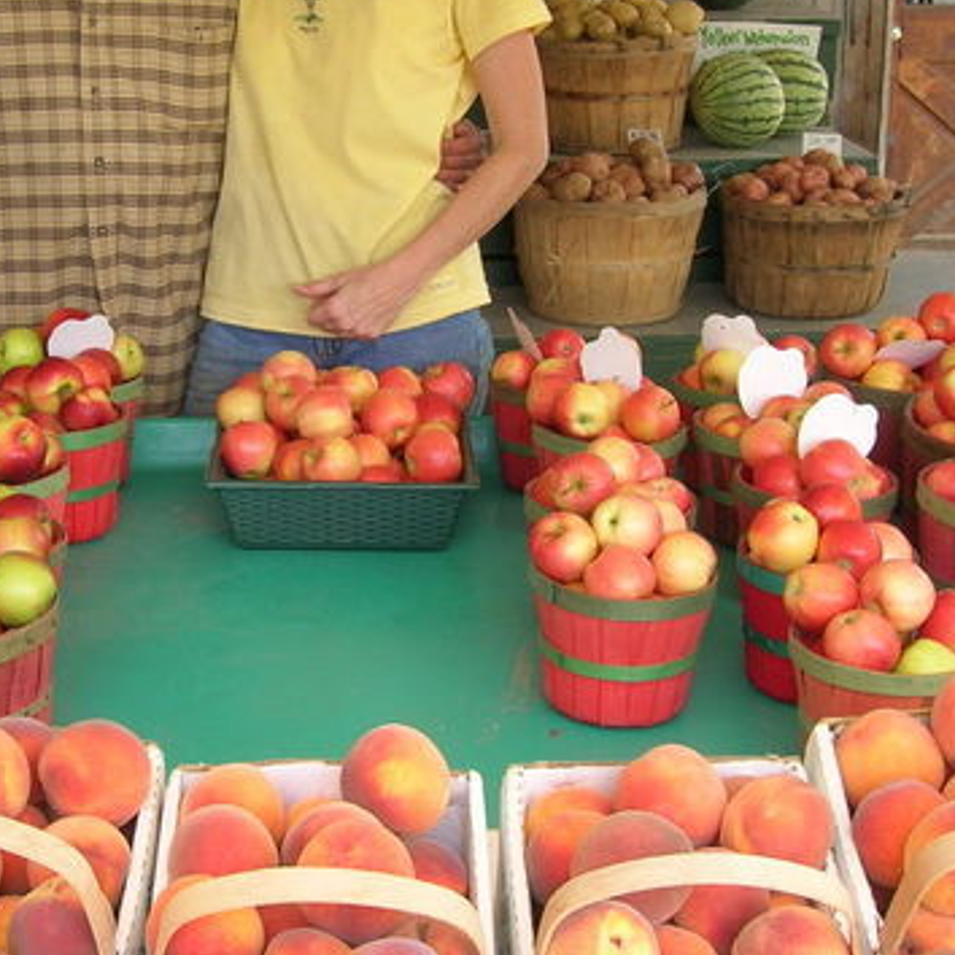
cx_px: 264
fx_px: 2122
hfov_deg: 25.1
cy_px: 405
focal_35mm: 68
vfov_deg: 25.3
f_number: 4.9
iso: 50
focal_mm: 5.7
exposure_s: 1/51.4
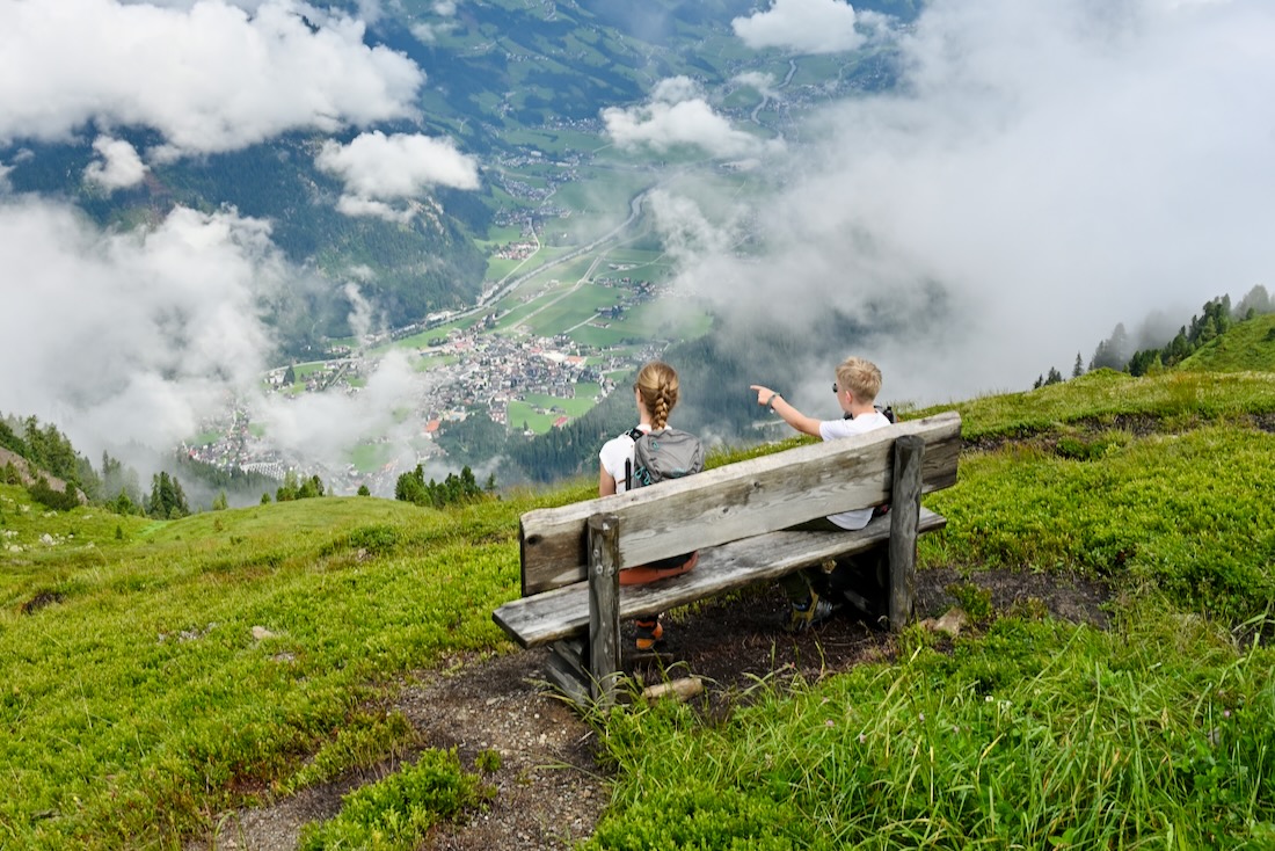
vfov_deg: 42.3
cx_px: 638
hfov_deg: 60.3
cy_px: 426
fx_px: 1098
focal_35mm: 31
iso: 160
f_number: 11
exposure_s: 1/250
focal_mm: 31
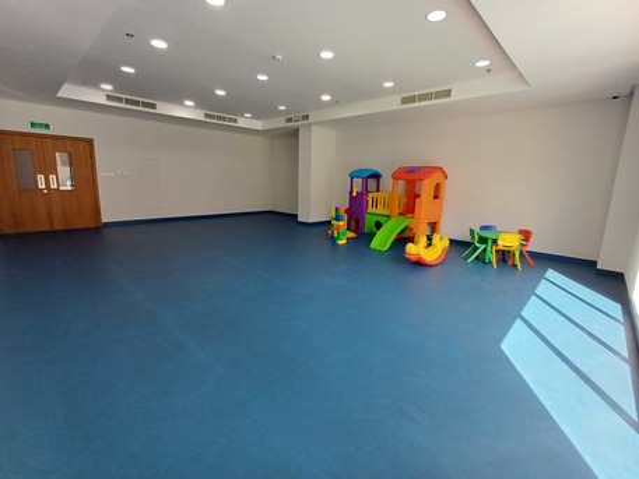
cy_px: 240
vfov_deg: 78.1
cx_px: 320
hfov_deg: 94.5
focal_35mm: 16
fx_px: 295
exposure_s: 1/50
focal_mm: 1.64
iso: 100
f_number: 2.2
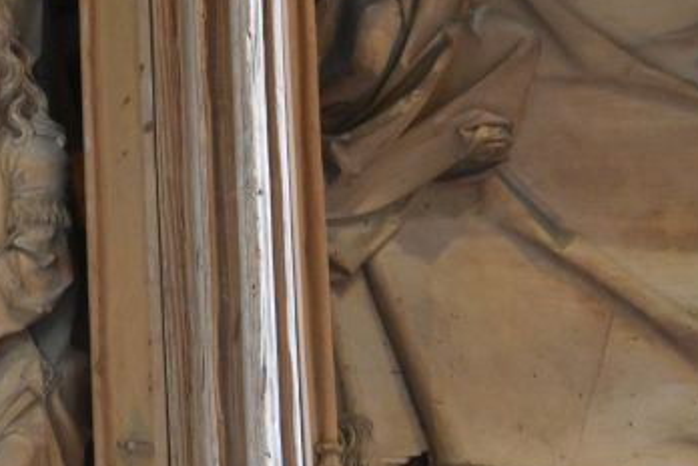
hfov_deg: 9.0
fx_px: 4343
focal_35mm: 224
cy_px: 132
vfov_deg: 6.1
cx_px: -229
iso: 3200
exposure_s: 1/25
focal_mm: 52
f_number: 5
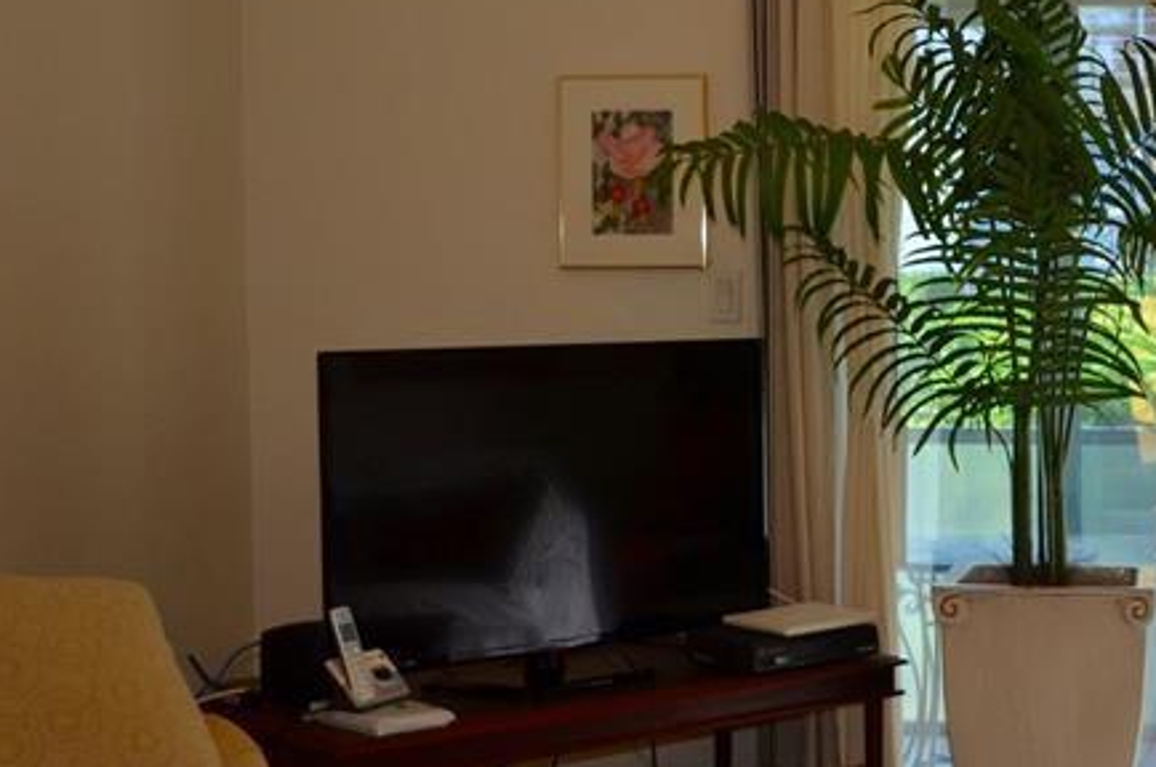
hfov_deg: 28.6
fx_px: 2154
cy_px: 314
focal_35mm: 67
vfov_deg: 20.2
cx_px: 1081
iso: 400
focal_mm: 19
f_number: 3.8
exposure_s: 1/100
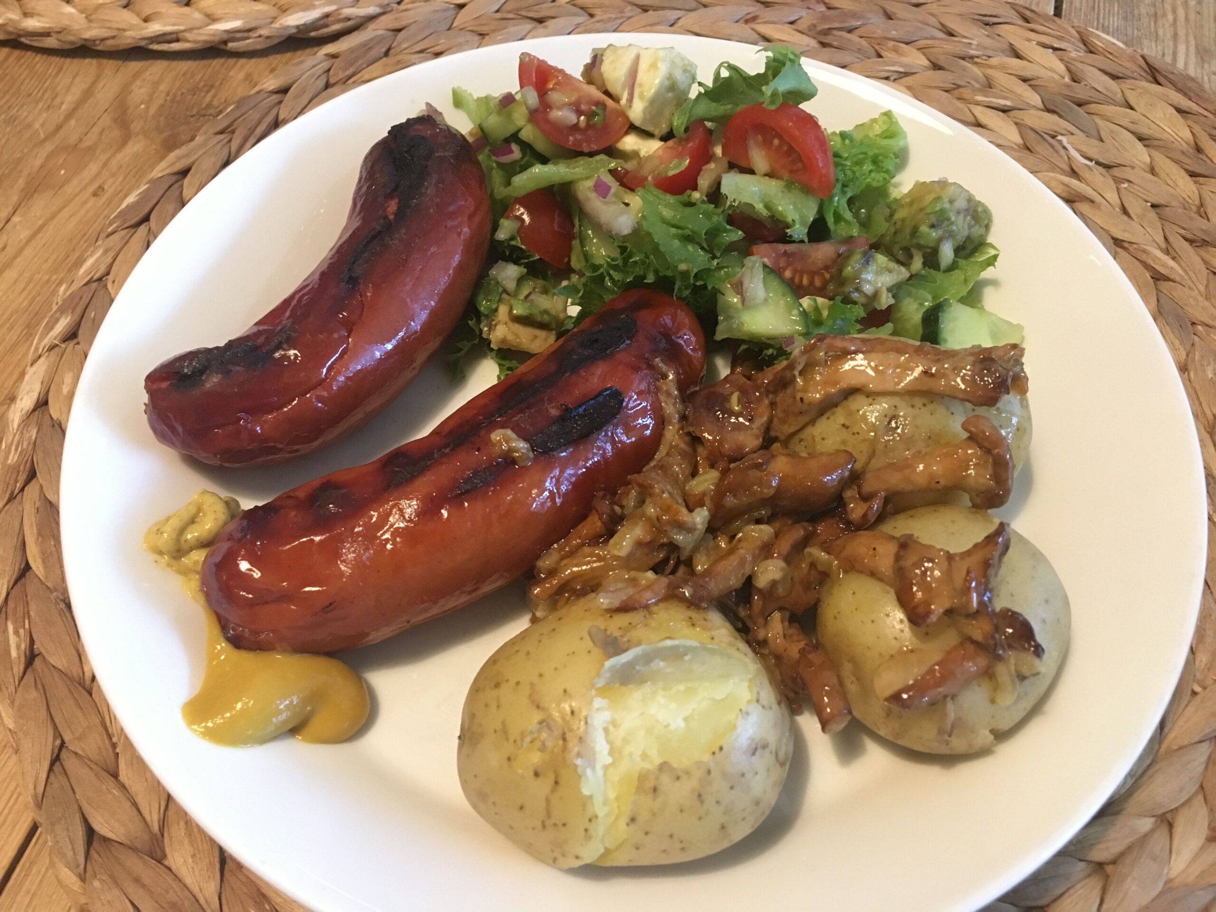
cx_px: 608
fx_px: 1019
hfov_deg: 61.7
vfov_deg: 48.2
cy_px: 456
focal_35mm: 29
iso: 200
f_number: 2.2
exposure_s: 1/25
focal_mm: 4.15
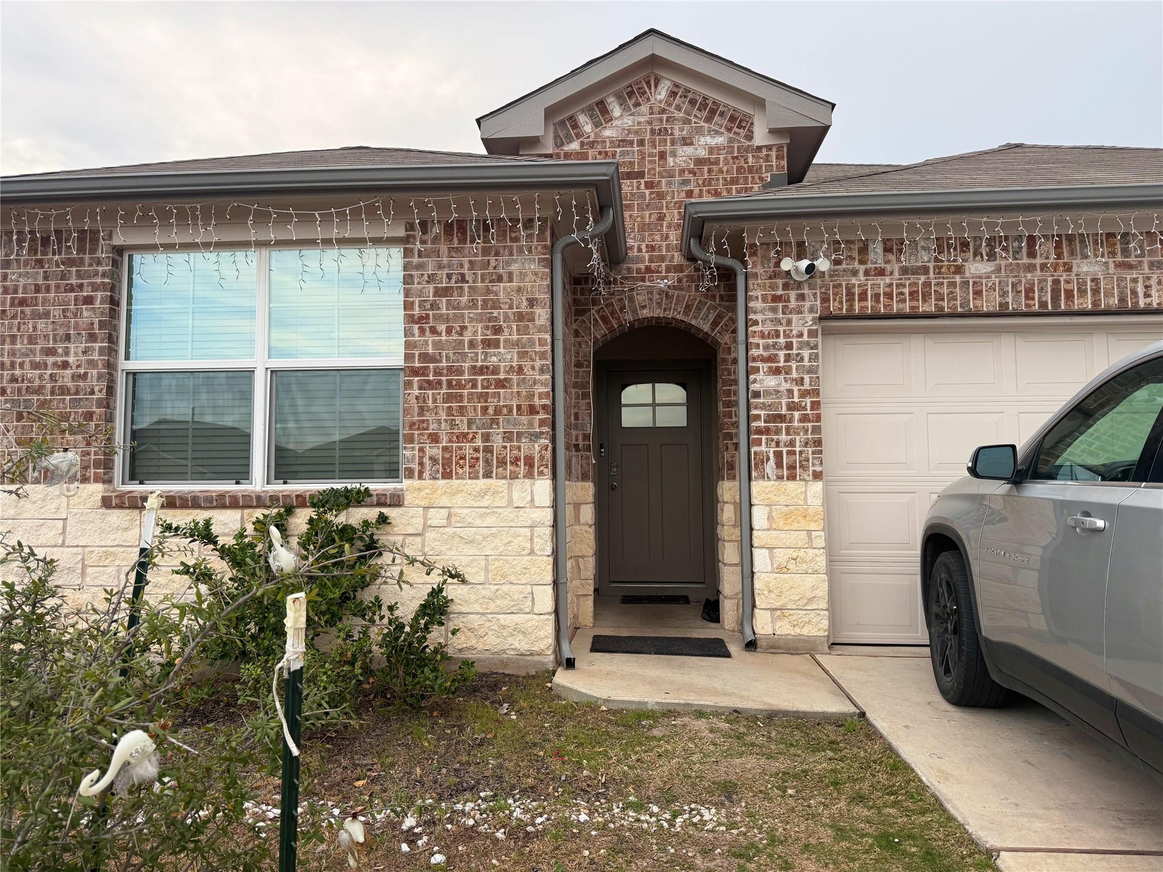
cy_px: 436
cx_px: 582
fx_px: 806
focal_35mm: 24
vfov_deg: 56.8
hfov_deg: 71.6
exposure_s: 1/428
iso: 100
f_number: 1.78
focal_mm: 6.76
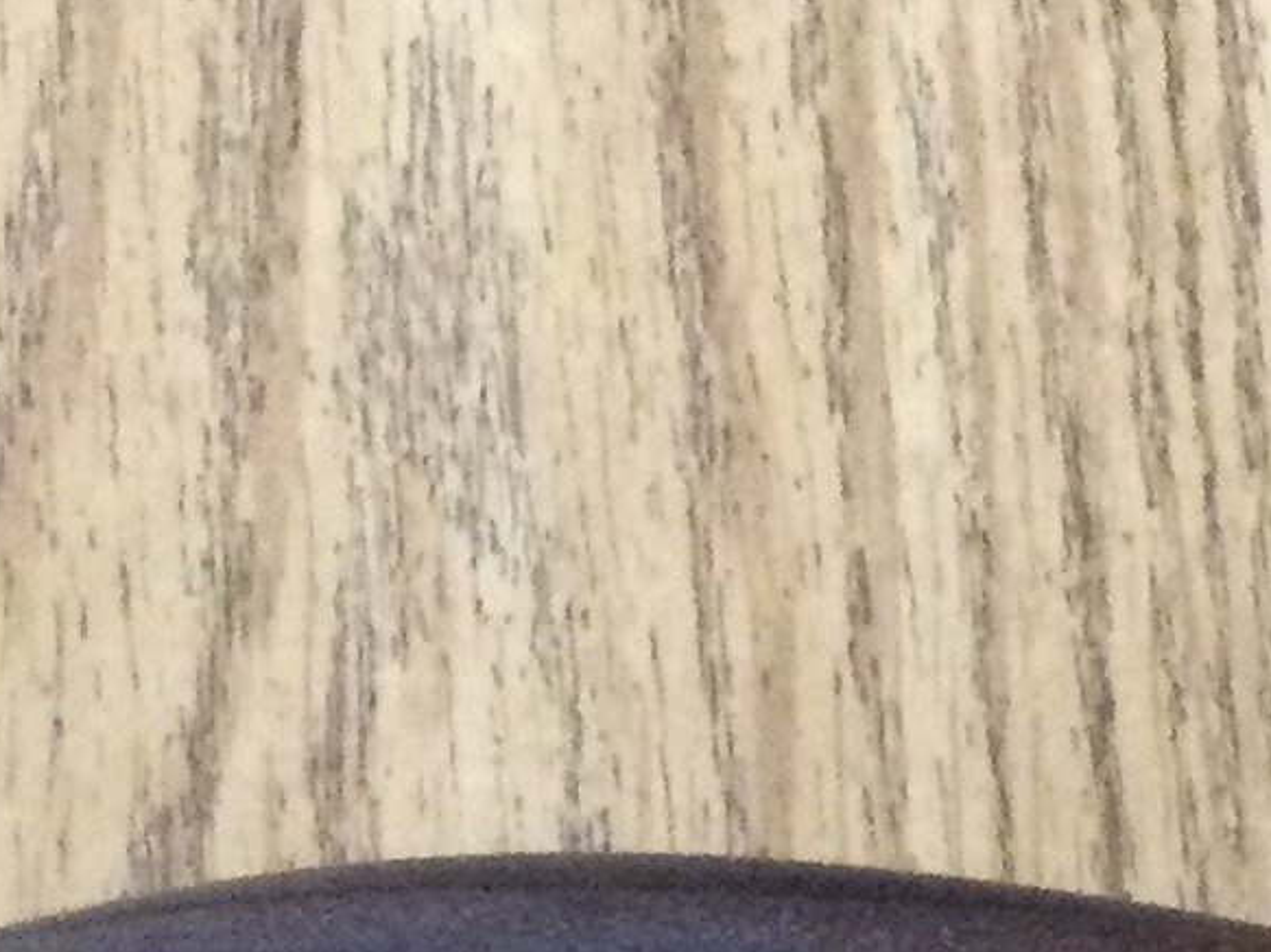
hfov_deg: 10.6
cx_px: 2415
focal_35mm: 174
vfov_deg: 8.1
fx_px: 6386
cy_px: 1900
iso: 200
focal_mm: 3.3
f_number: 2.4
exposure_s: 1/30
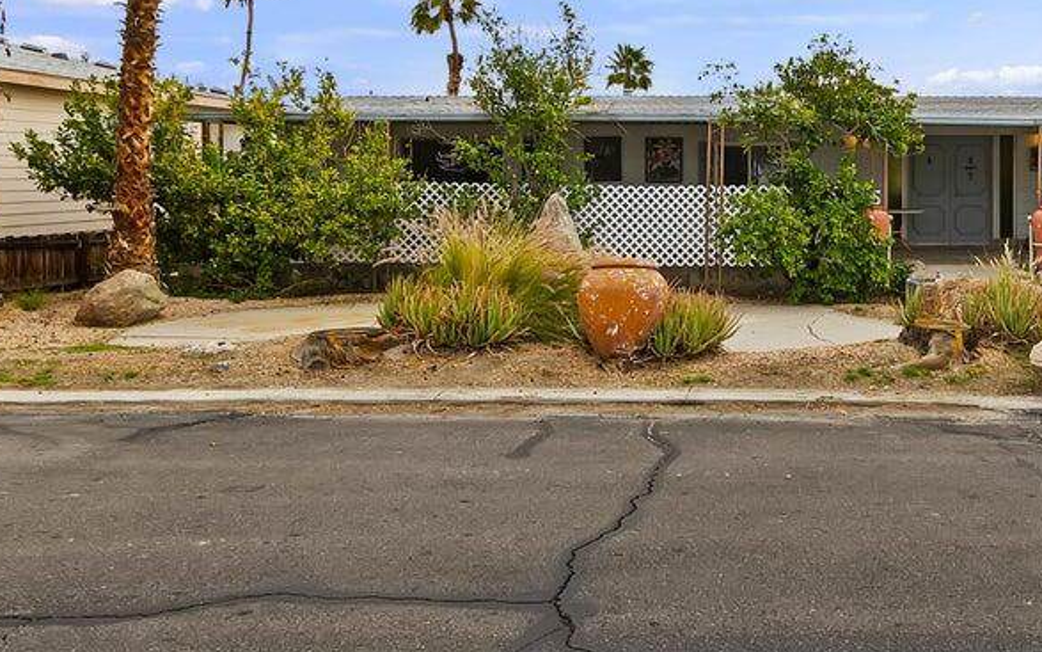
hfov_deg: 53.1
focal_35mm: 35
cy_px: 199
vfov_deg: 35.8
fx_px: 994
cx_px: 769
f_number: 8
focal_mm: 14
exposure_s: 1/125
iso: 100
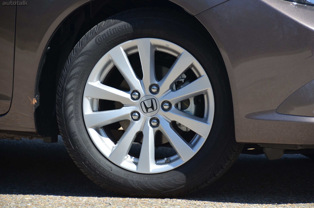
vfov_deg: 7.0
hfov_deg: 10.6
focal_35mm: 195
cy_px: 104
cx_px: 157
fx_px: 1697
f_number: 5.6
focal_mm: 130
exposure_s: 1/1250
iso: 400
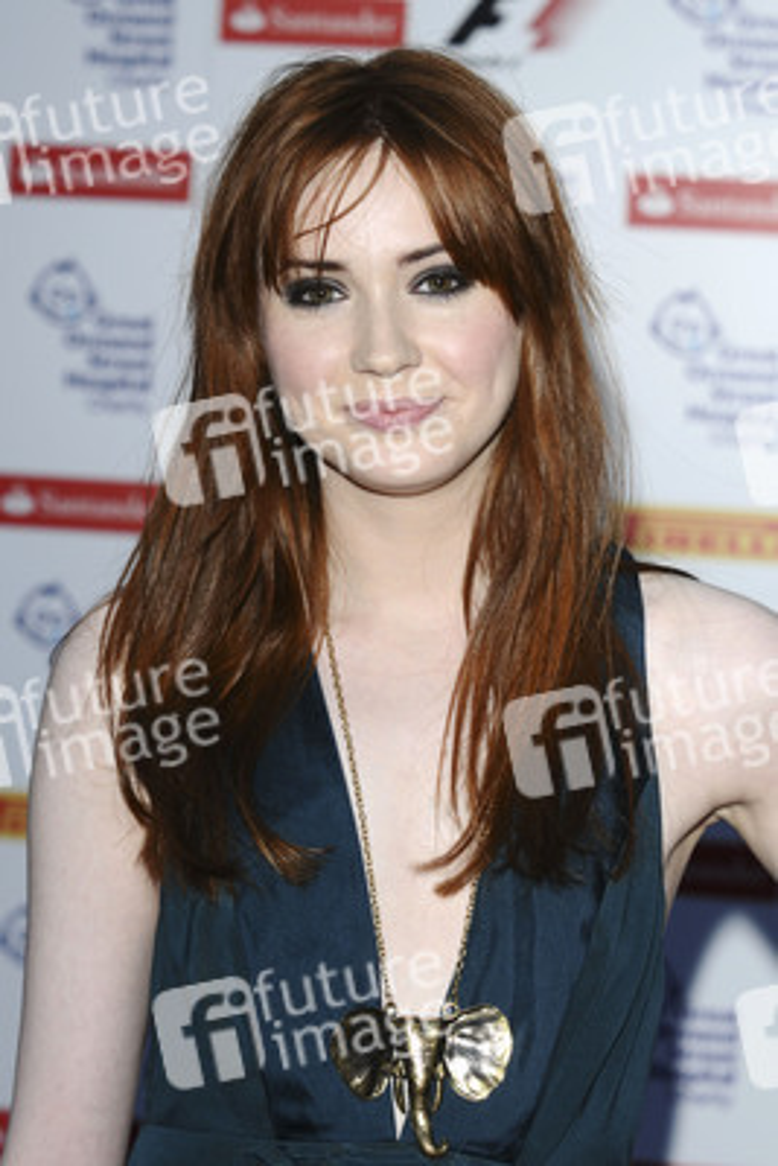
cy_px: 583
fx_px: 3886
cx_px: 389
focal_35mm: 120
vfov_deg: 17.1
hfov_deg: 11.4
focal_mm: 80
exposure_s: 1/250
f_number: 5
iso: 320
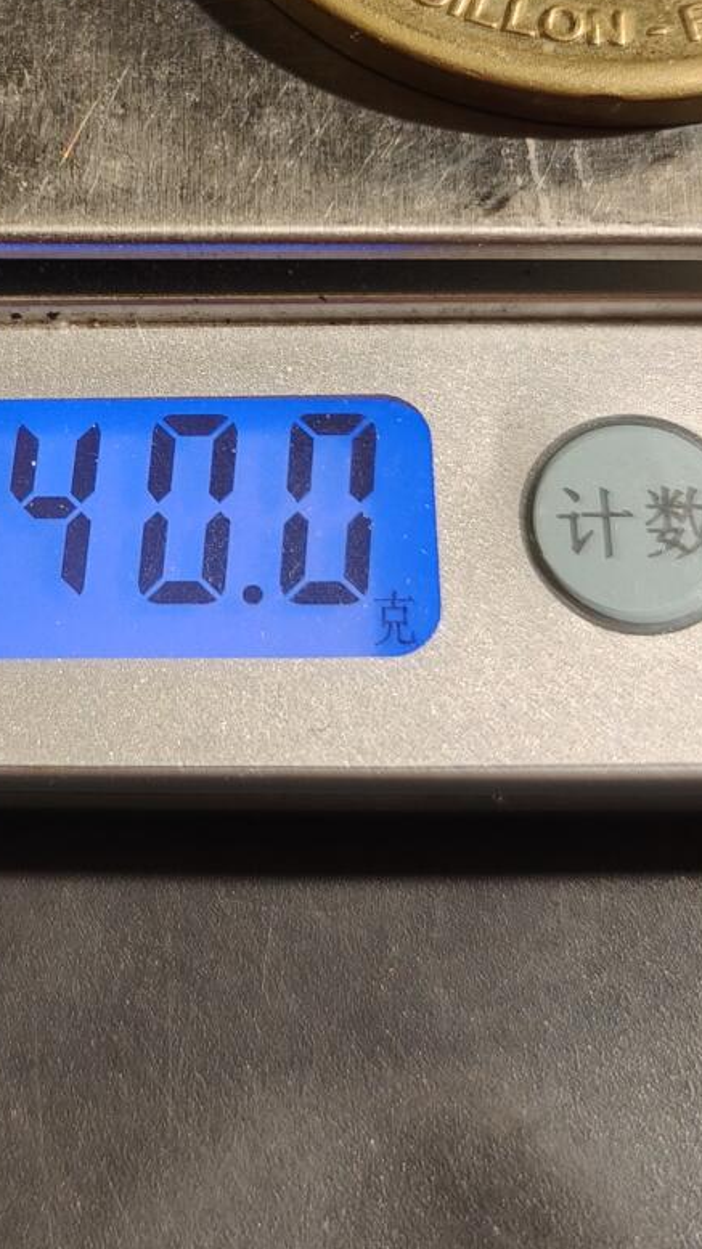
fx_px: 1921
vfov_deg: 35.4
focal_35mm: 58
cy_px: 344
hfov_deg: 20.3
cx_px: 85
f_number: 1.6
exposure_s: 1/146
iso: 250
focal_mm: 6.06
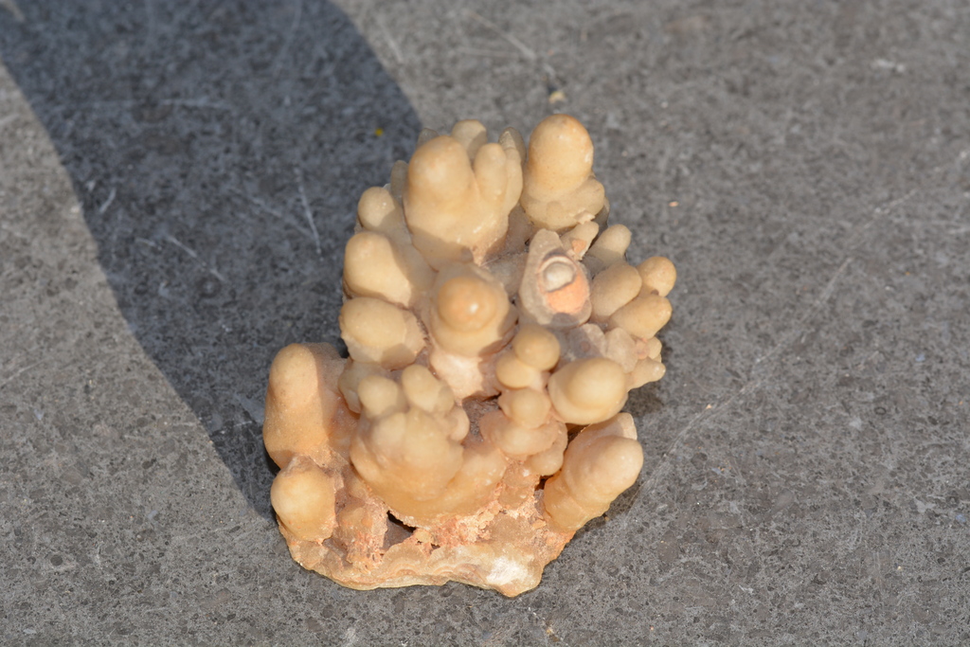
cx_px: 485
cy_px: 324
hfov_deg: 13.0
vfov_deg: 8.7
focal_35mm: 158
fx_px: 4244
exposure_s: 1/200
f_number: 11
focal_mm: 105
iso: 100
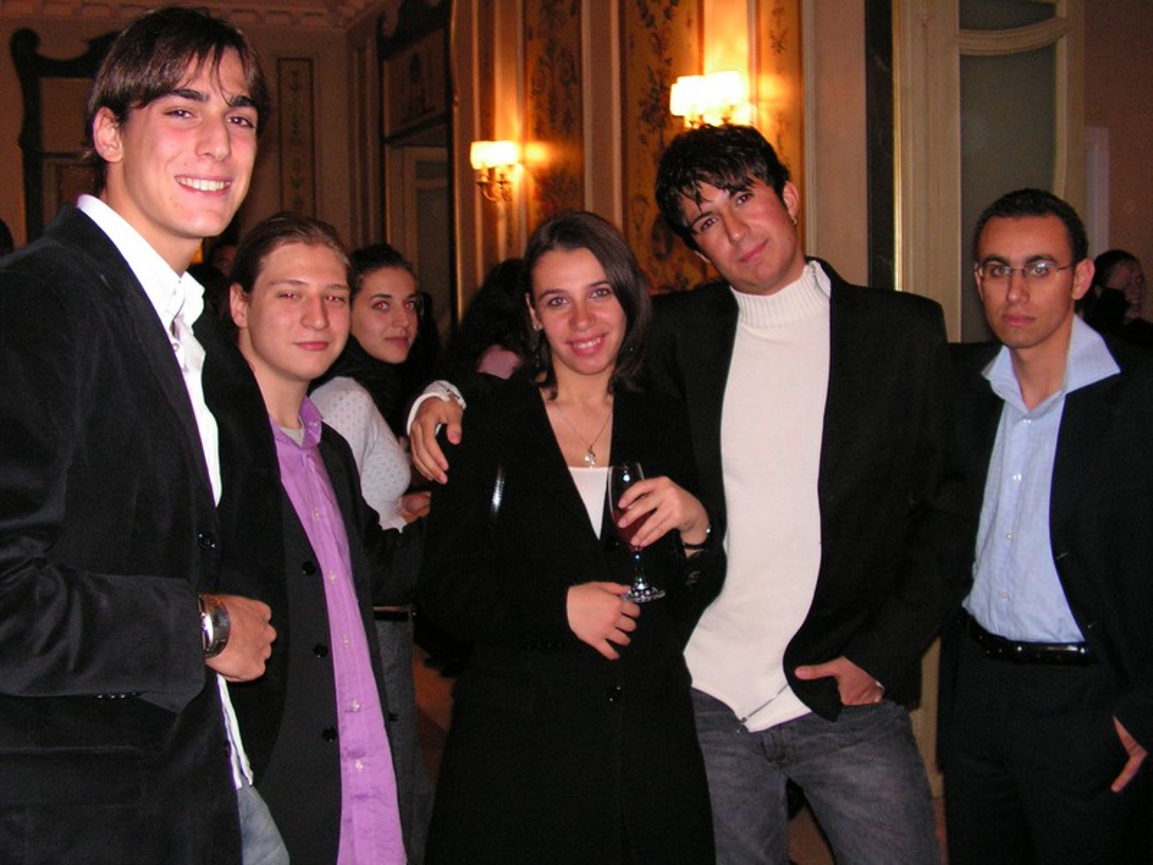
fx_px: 1199
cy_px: 432
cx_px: 576
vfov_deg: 39.7
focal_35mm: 36
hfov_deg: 51.4
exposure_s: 1/40
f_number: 3.2
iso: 200
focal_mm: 6
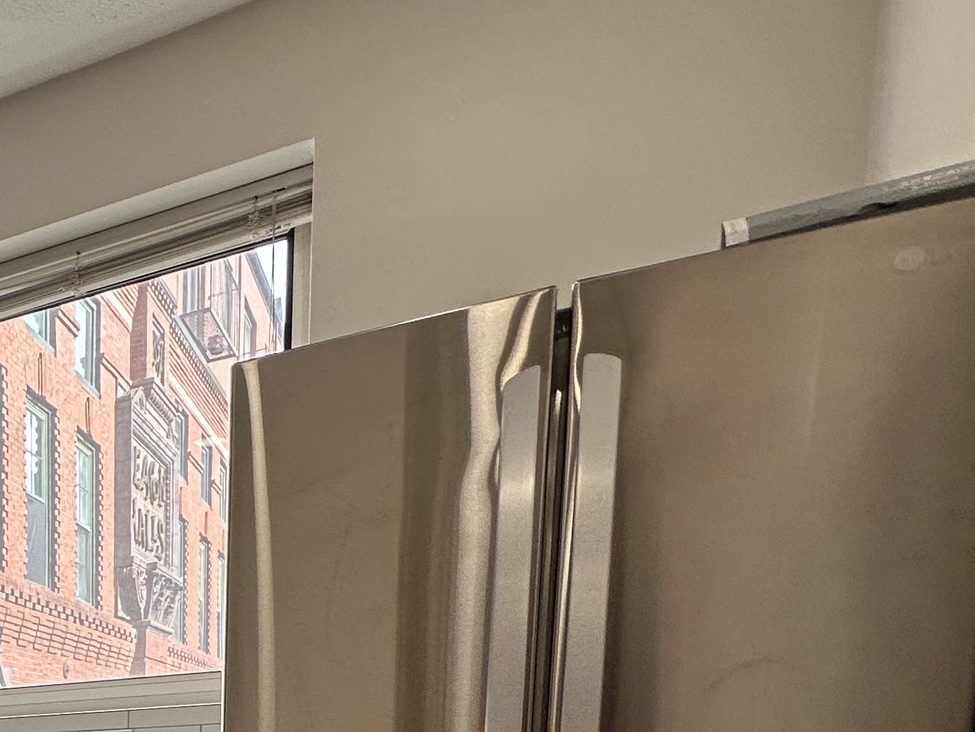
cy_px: 897
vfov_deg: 30.7
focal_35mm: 39
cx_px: -357
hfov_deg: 32.5
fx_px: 1099
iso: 40
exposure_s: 1/152
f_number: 2.2
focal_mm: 2.22
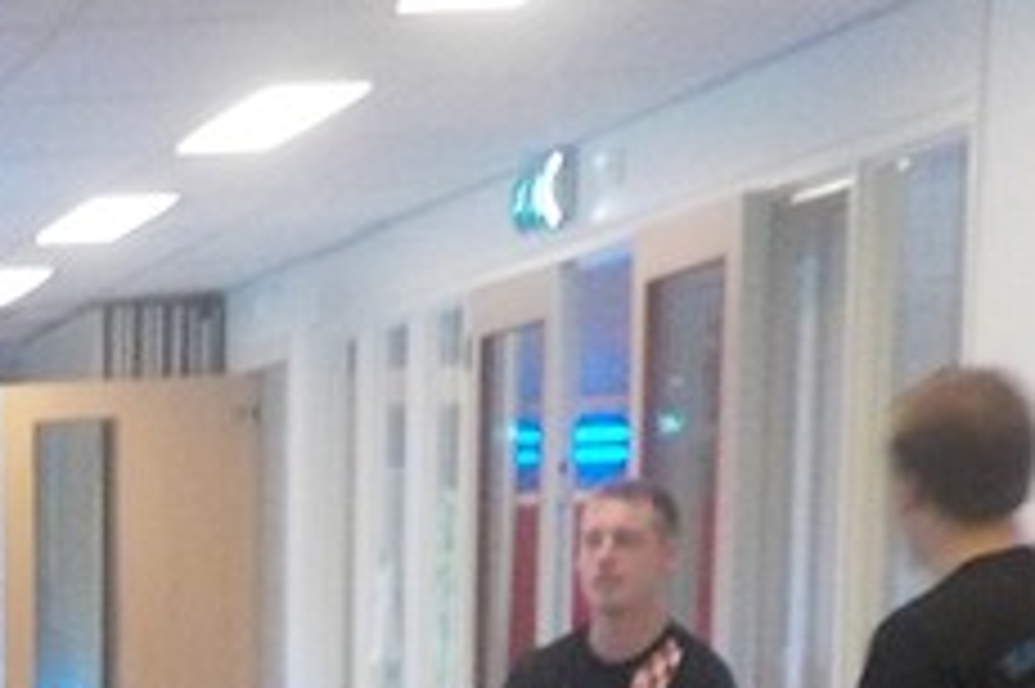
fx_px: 3993
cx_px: -644
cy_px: 1547
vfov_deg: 9.0
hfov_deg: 13.6
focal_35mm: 139
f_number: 3.3
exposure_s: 1/30
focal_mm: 4.1
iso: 360
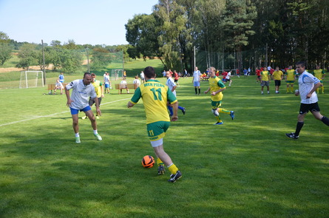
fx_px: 342
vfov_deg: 35.4
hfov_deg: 51.4
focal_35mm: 38
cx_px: 164
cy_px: 109
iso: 400
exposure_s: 1/1250
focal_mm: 25
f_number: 4.5
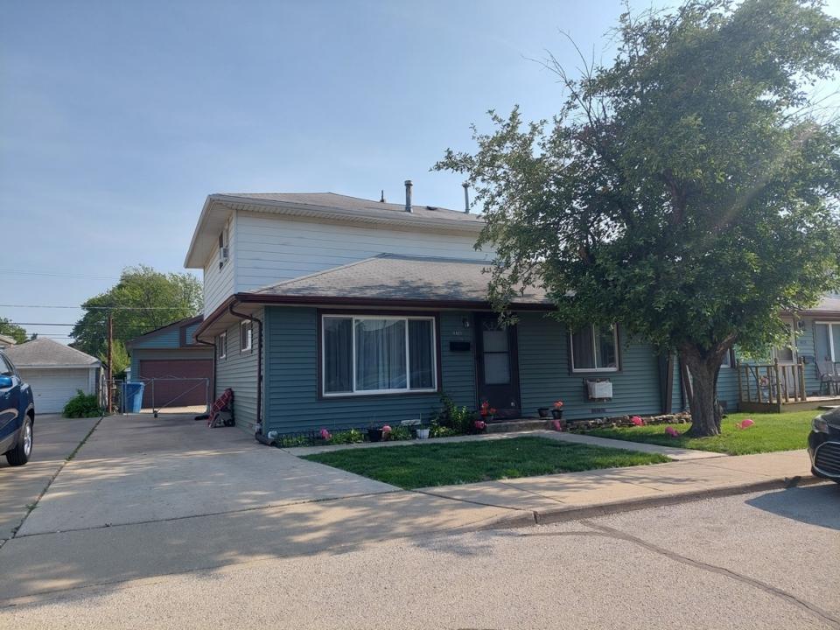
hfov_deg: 71.6
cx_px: 420
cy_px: 315
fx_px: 582
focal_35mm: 24
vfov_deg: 56.8
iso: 40
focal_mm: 5.23
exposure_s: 1/1119
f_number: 1.8
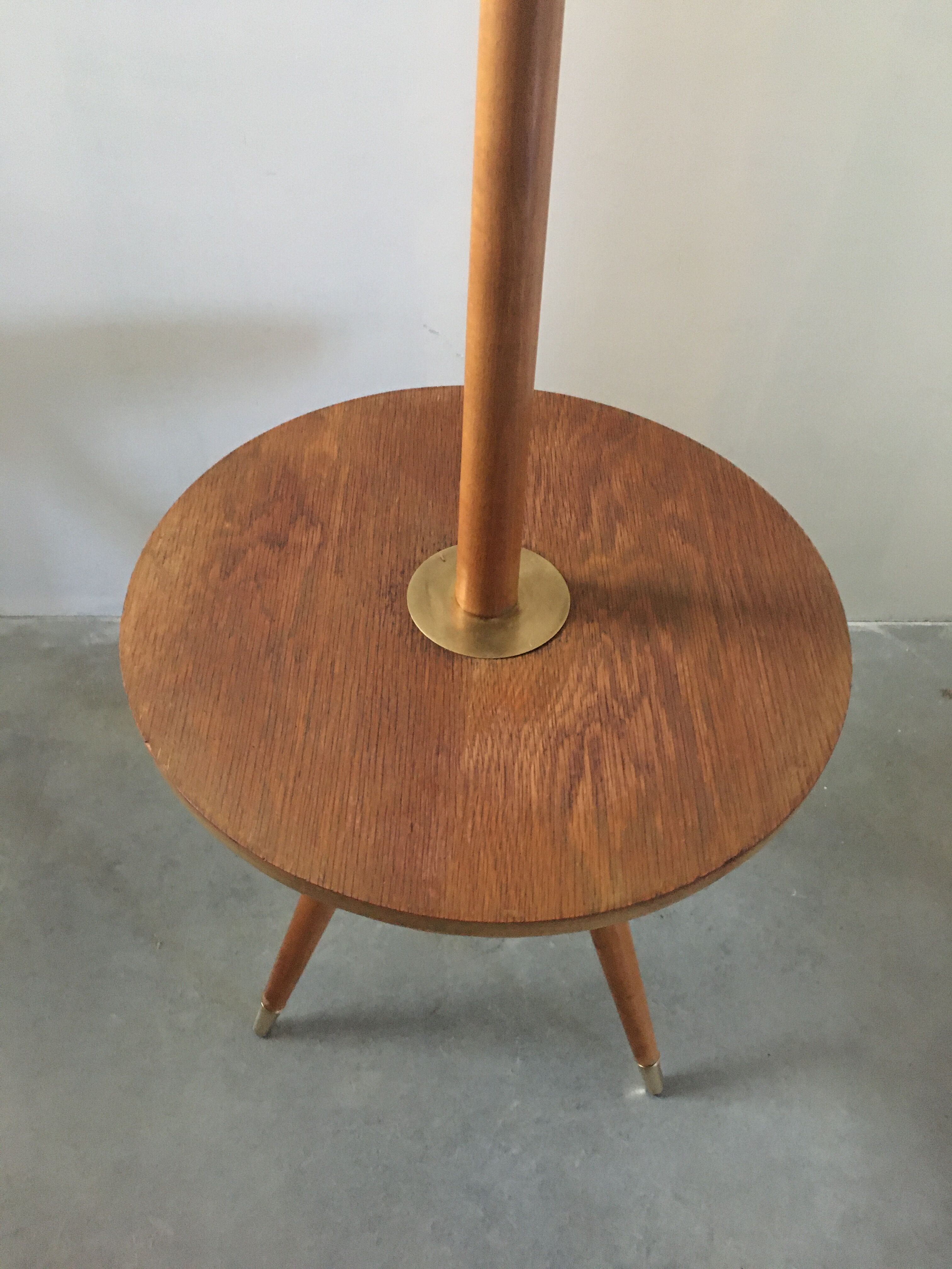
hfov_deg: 48.2
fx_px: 1063
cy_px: 634
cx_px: 476
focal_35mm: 29
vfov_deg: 61.7
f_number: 2.2
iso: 400
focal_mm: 4.15
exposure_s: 1/17
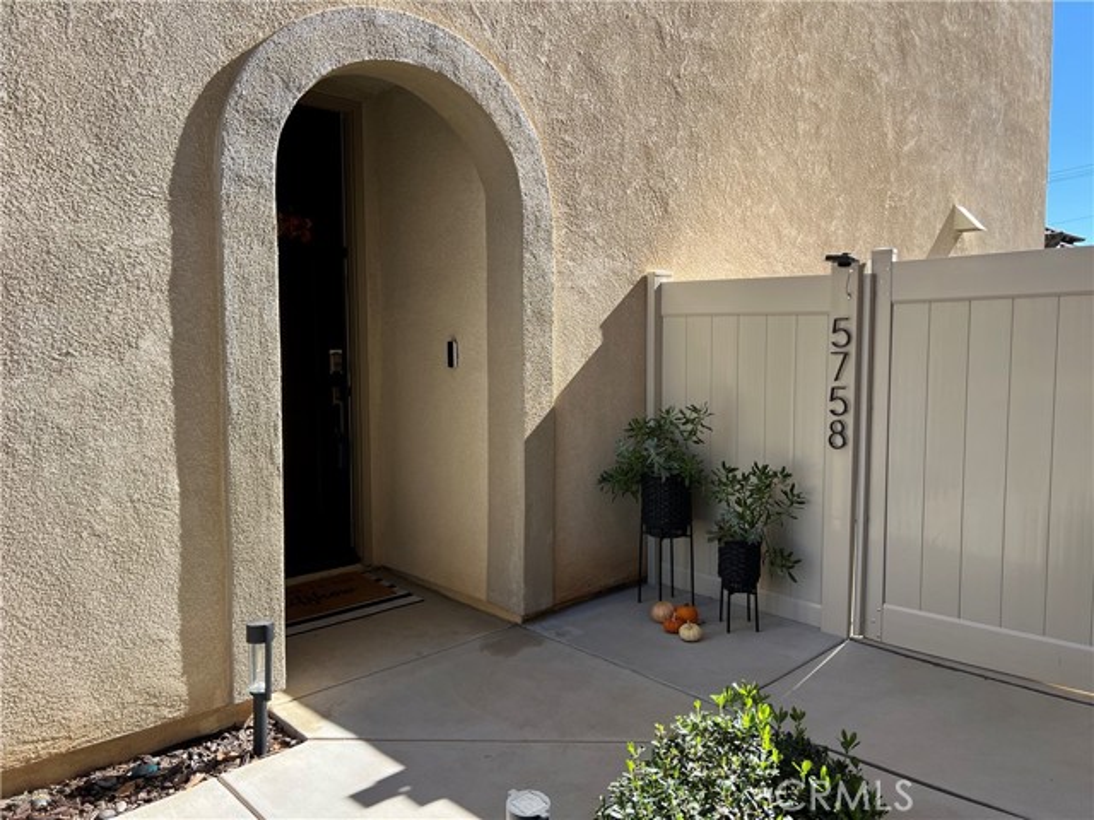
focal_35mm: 26
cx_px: 547
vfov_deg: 53.1
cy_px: 410
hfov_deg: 67.3
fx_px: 822
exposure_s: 1/1295
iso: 50
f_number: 1.5
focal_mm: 5.7
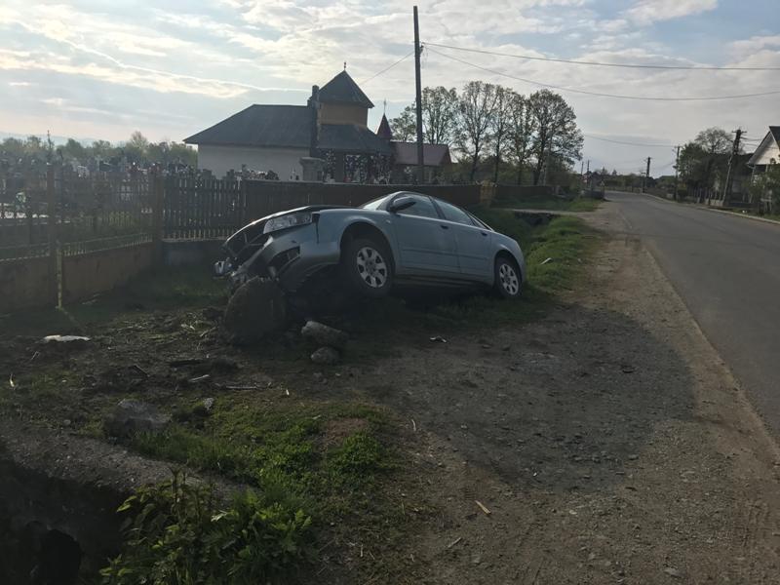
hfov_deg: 63.4
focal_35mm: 28
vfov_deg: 49.7
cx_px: 390
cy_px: 292
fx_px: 631
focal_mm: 3.99
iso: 20
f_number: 1.8
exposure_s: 1/2740
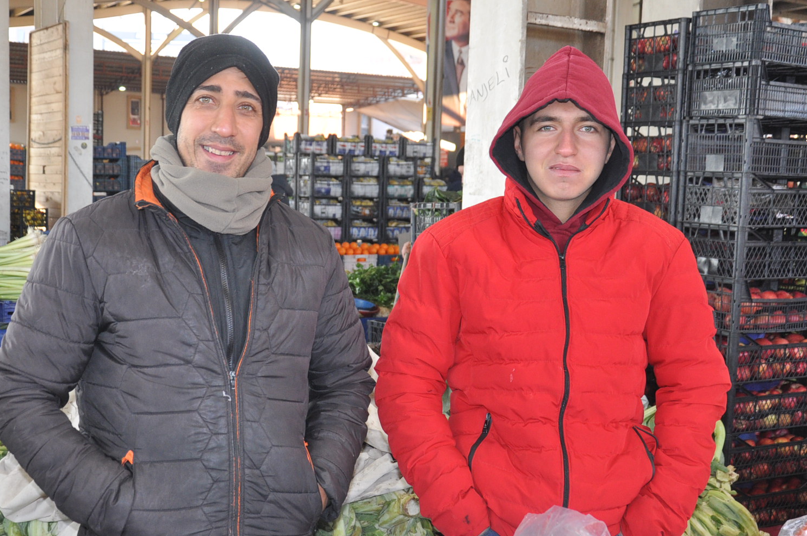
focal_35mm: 52
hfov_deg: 38.2
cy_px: 300
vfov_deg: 25.9
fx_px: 1164
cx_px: 347
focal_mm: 24
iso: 560
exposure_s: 1/125
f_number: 3.8
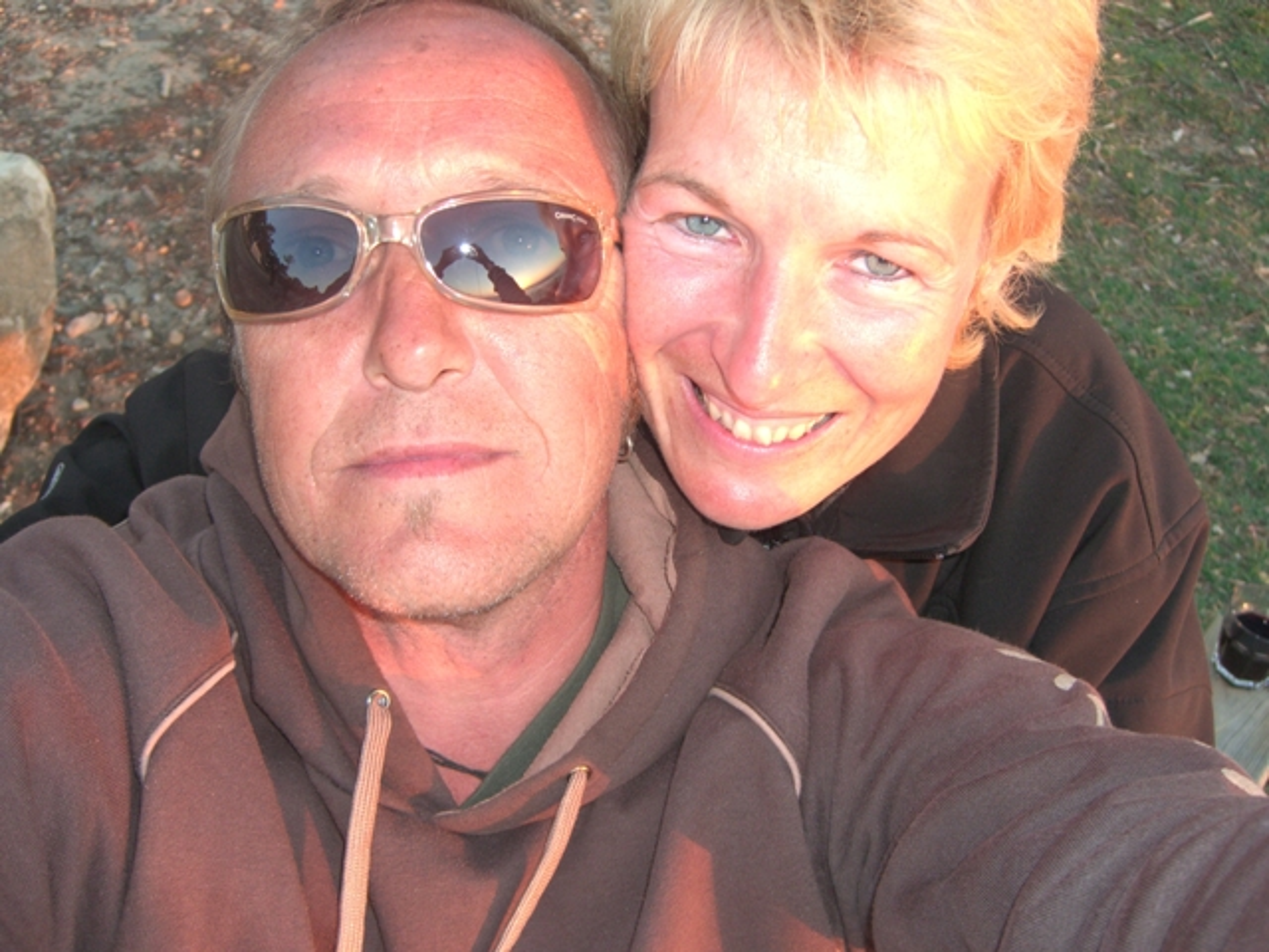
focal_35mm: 38
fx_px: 1393
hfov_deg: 49.0
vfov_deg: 37.7
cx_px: 634
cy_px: 476
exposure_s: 1/60
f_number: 2.8
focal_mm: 7.9
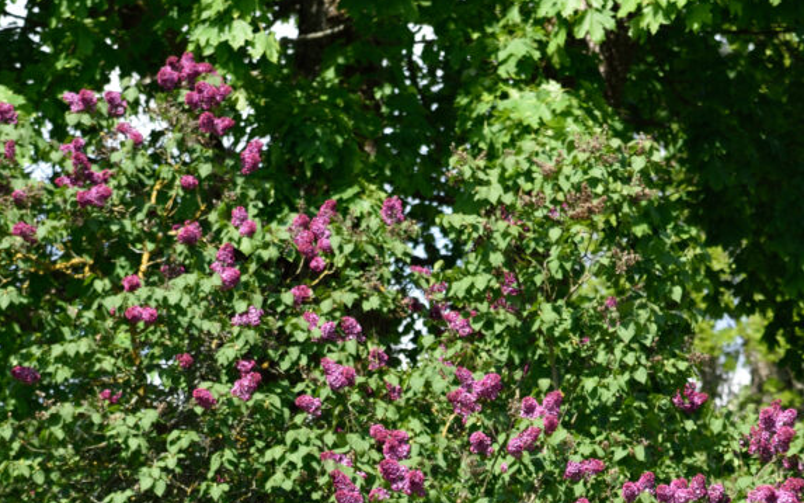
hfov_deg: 9.4
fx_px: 4908
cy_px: 713
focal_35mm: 224
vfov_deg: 5.8
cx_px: 490
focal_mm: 82
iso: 200
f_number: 4.5
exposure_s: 1/800
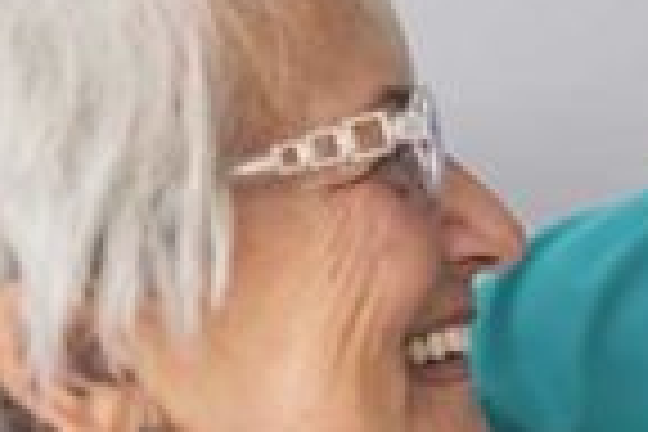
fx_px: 2736
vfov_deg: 9.0
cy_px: 335
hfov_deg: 13.0
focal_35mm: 152
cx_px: 898
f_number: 2
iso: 100
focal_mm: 35
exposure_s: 1/200
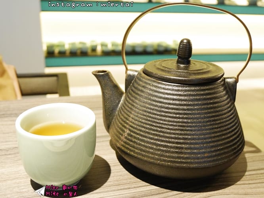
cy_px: 99
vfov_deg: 39.7
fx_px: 275
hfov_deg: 51.3
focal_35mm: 36
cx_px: 132
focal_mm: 18
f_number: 4.2
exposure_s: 1/25
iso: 3200
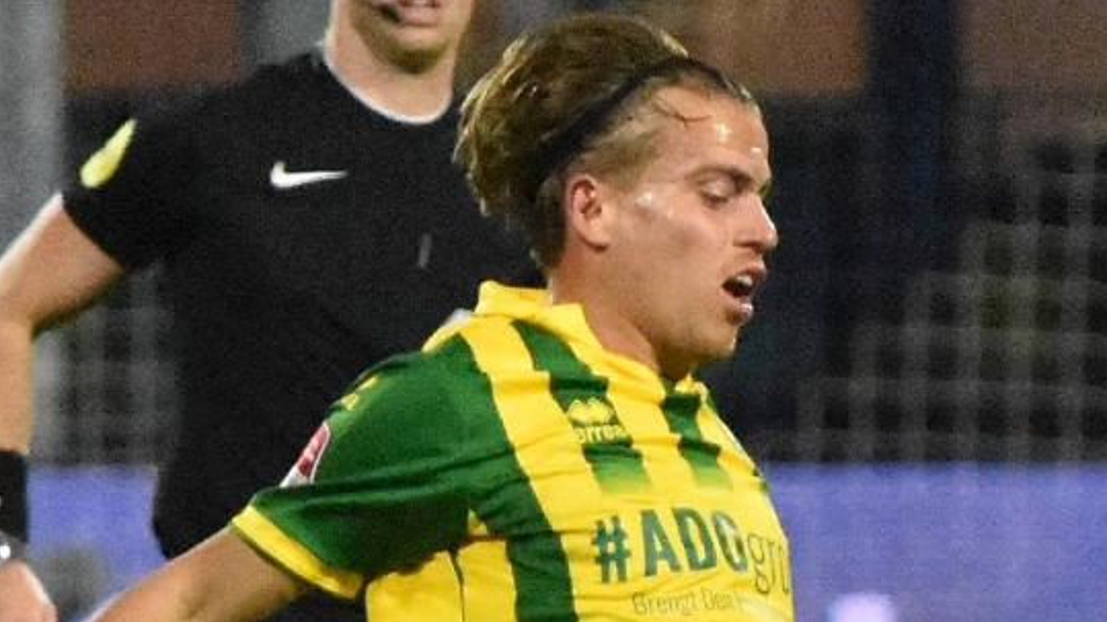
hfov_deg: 2.3
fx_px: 27940
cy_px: 953
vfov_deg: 1.3
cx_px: 1538
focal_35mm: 952
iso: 6400
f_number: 3.5
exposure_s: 1/1250
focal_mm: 170
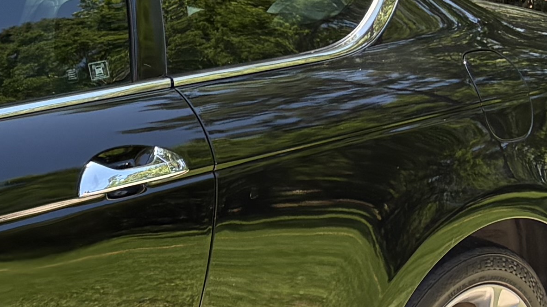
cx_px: -490
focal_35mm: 137
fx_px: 1987
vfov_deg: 8.8
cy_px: 337
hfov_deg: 13.7
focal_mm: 5.96
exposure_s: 1/365
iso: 64
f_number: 1.6
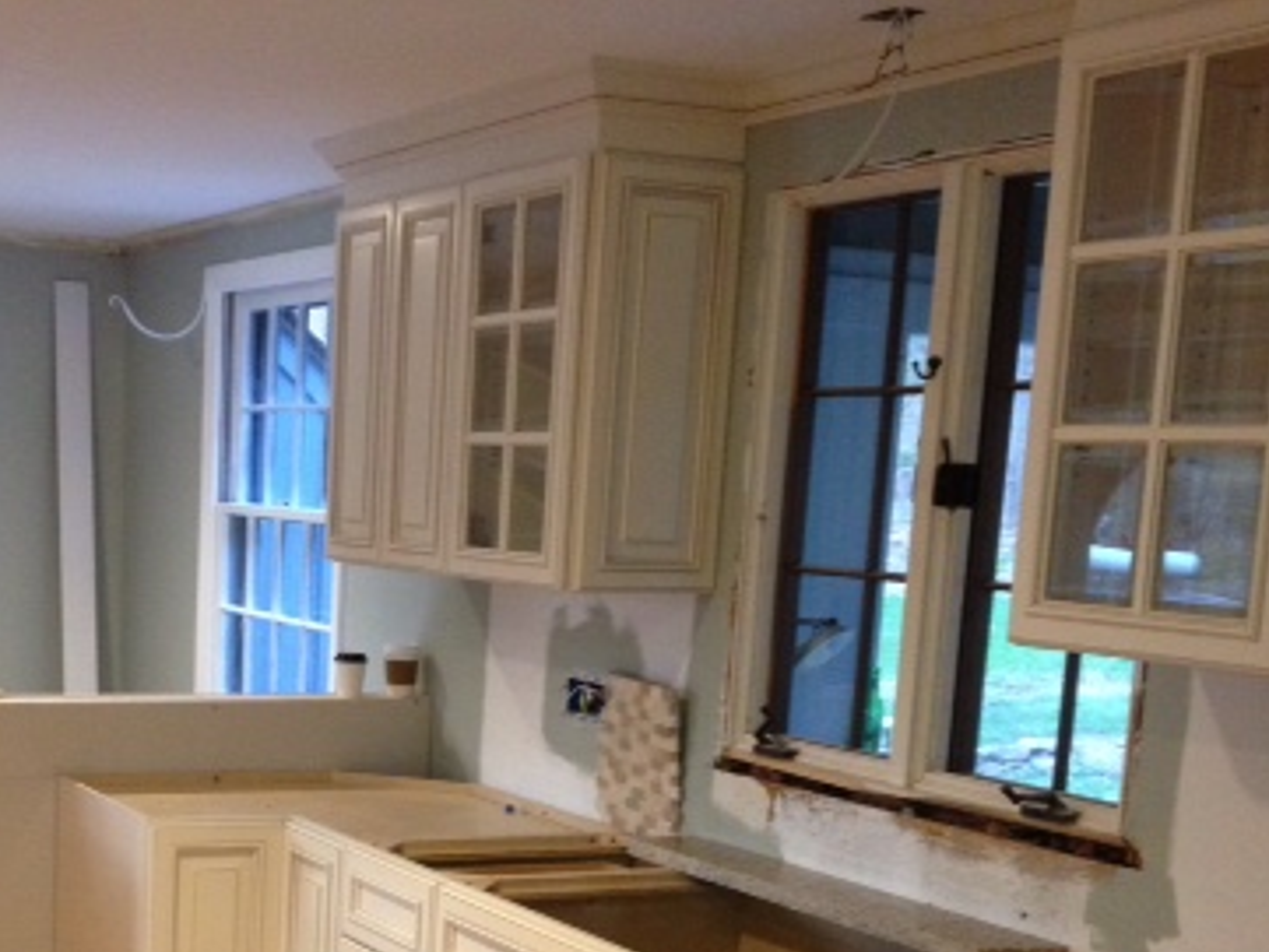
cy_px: 836
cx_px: 334
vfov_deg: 23.1
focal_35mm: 62
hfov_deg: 30.7
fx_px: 2274
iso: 250
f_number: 2.4
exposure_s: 1/20
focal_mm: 4.28
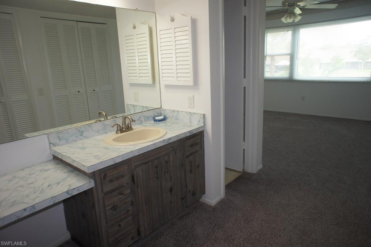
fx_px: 247
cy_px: 124
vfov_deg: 53.1
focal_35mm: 24
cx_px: 186
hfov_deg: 73.8
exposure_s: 1/80
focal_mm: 16
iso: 200
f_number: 3.2
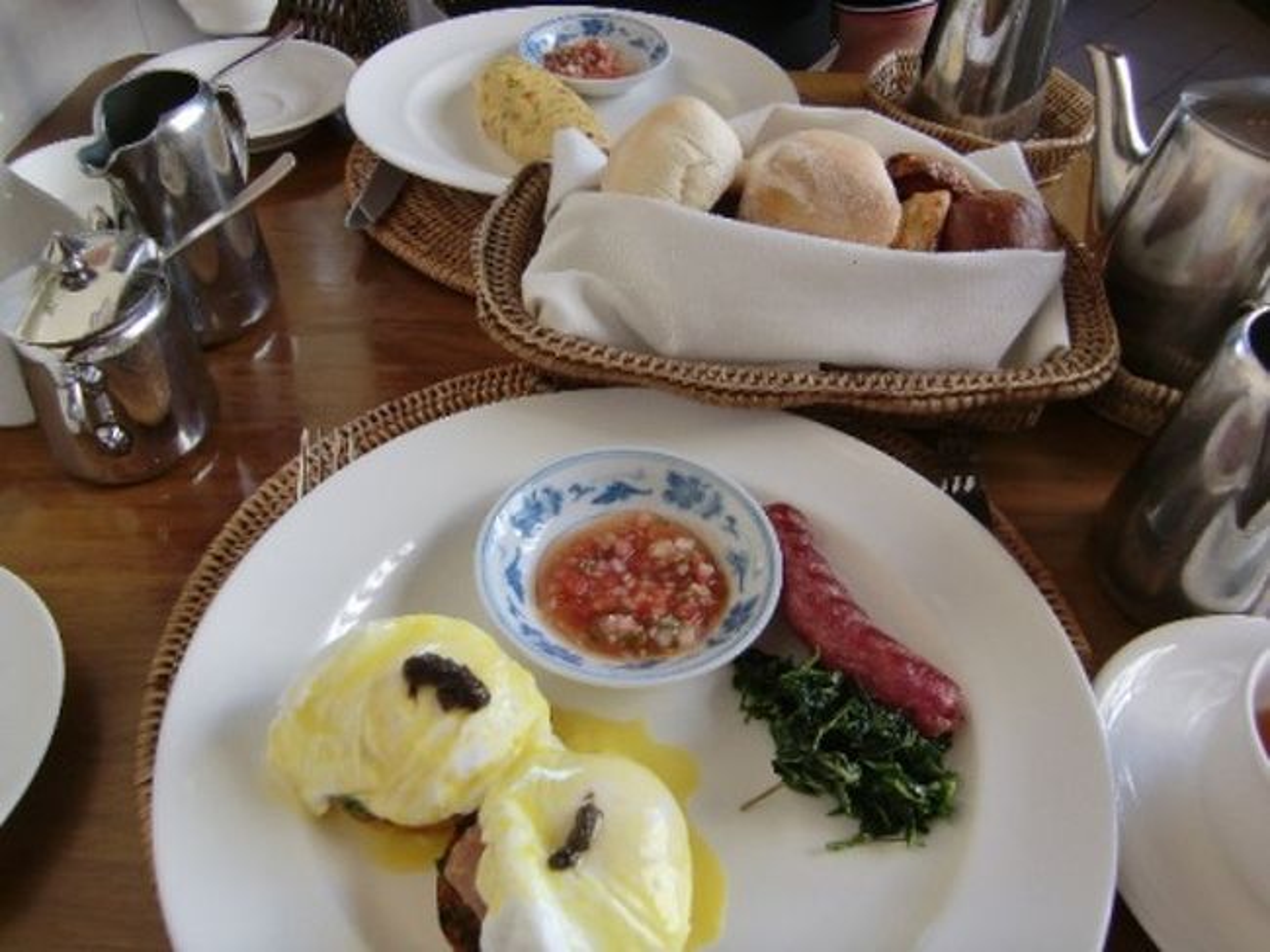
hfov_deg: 63.5
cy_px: 476
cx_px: 635
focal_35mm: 28
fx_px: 1027
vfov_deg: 49.7
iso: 100
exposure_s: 1/80
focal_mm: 4.9
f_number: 2.6
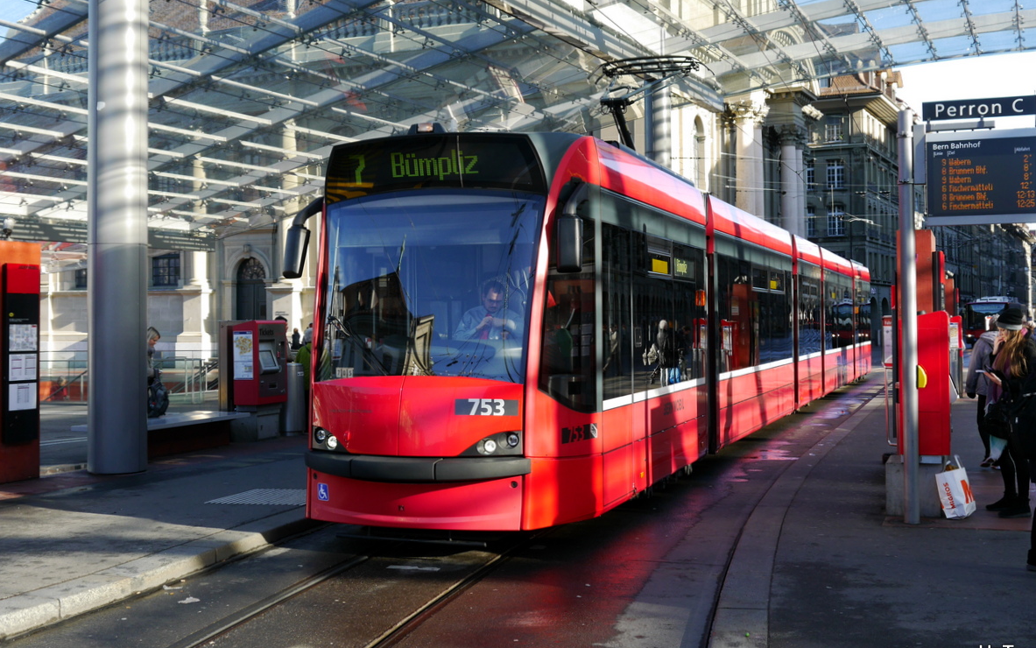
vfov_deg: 29.9
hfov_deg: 46.2
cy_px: 291
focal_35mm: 43
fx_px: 1214
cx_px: 513
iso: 160
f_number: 5.6
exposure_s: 1/160
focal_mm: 20
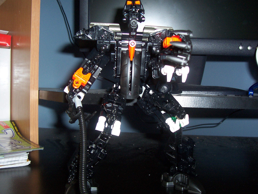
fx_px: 283
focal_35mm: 38
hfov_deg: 49.0
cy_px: 97
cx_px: 129
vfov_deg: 37.7
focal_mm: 5.6
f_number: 2.8
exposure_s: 1/60
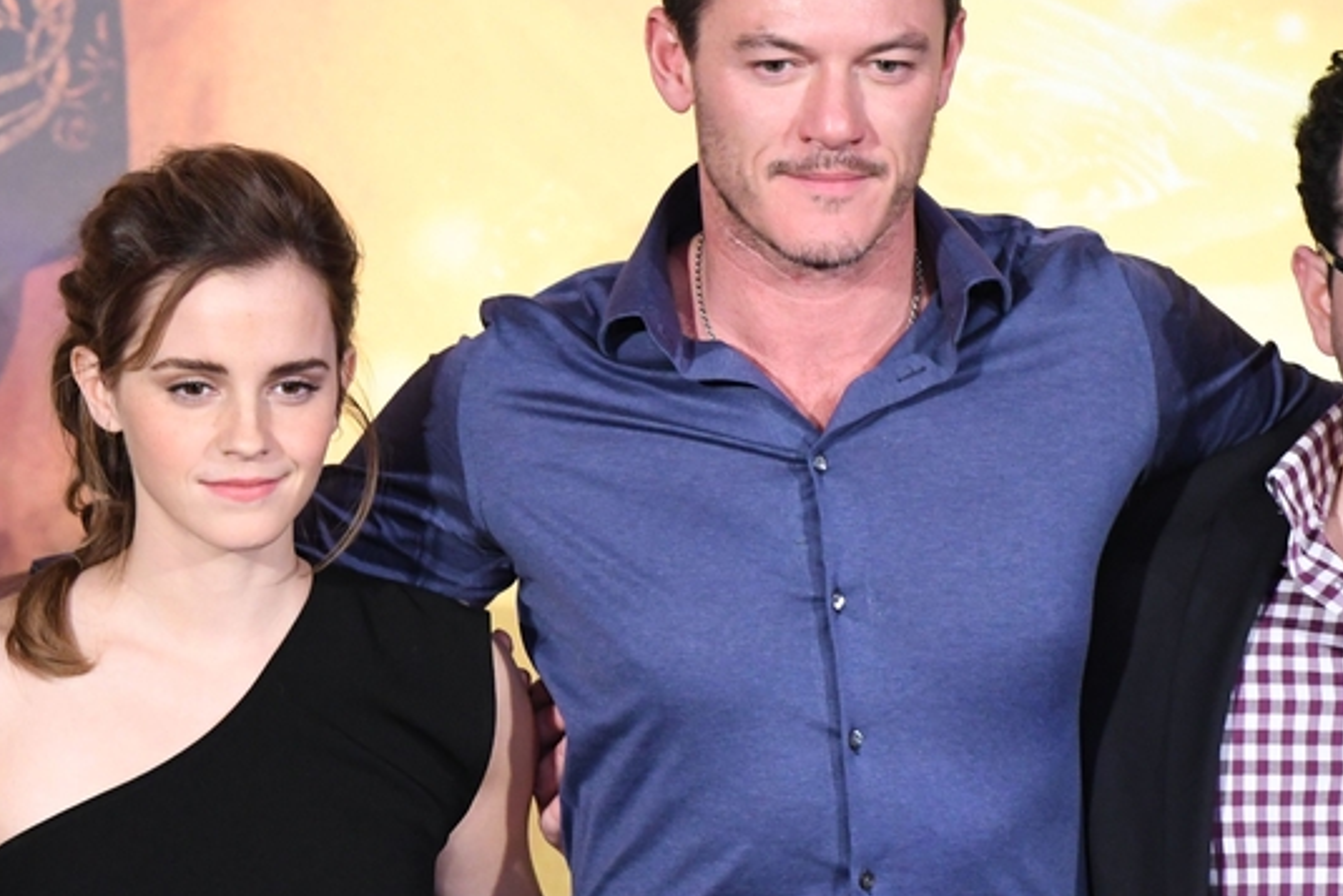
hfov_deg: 3.8
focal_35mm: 546
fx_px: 20371
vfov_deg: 2.5
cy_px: 615
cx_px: 112
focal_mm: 195
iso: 2500
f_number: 4
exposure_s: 1/160
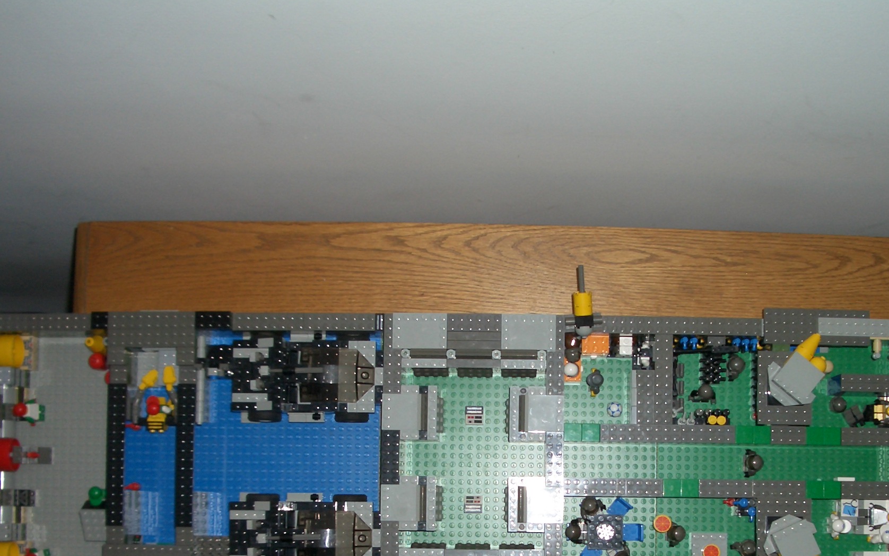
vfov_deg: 24.9
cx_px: 509
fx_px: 1236
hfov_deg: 39.5
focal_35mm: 51
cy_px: 455
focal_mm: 5.8
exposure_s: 1/60
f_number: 4.3
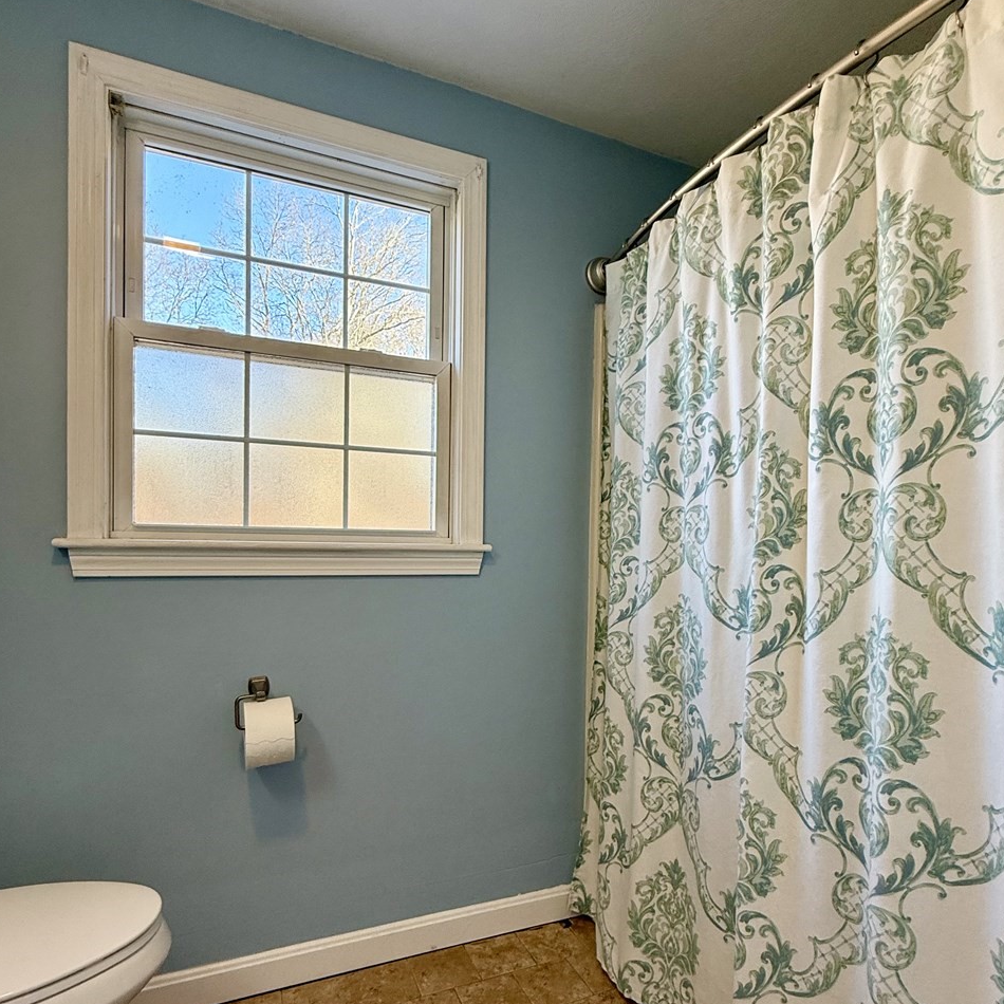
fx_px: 656
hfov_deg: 74.8
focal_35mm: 20
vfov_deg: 74.5
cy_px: 563
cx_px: 526
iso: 80
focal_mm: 2.22
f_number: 2.2
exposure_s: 1/120
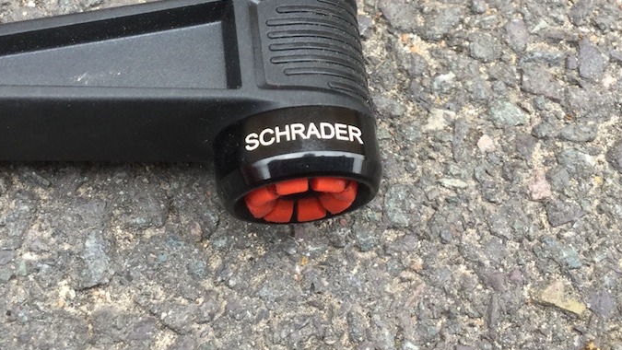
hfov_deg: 34.9
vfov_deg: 19.9
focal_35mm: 60
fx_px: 990
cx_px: 295
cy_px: 76
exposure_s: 1/50
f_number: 2.4
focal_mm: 3.3
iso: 32
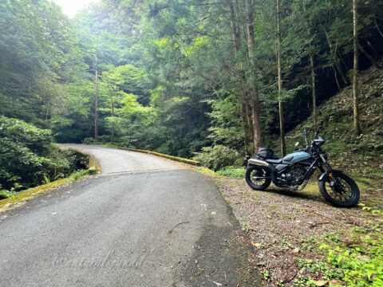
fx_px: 144
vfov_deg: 89.9
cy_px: 144
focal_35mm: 13
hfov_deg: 106.2
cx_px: 192
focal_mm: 1.57
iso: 125
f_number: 1.8
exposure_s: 1/99
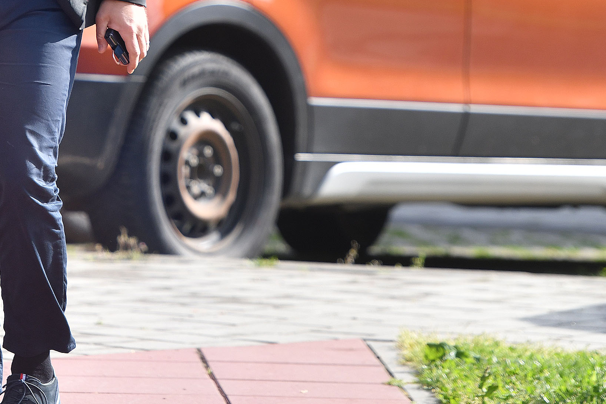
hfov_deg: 4.8
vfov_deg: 3.2
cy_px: -2
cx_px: -9
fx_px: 7203
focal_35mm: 428
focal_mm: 175
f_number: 5
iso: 220
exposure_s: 1/1600
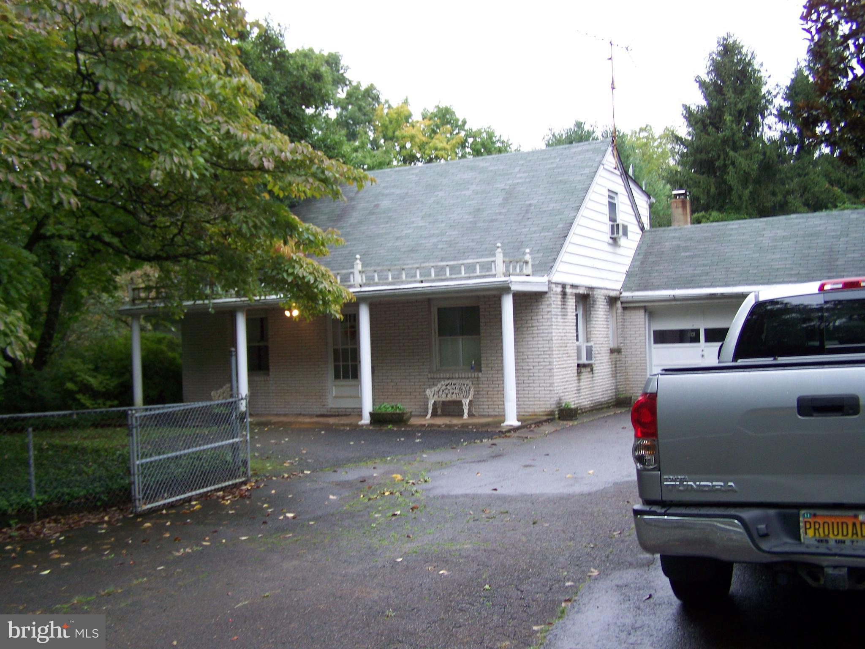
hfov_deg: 49.0
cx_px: 432
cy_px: 324
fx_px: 950
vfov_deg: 37.7
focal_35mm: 38
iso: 80
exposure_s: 1/60
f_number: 2.8
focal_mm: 6.3
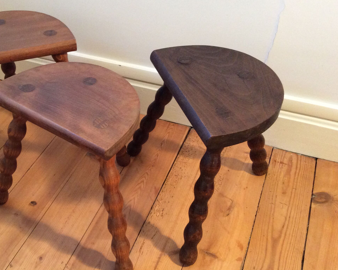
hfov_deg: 43.2
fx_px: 420
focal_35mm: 42
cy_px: 158
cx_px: 114
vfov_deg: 35.6
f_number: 2.4
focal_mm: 3.3
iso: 250
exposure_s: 1/25
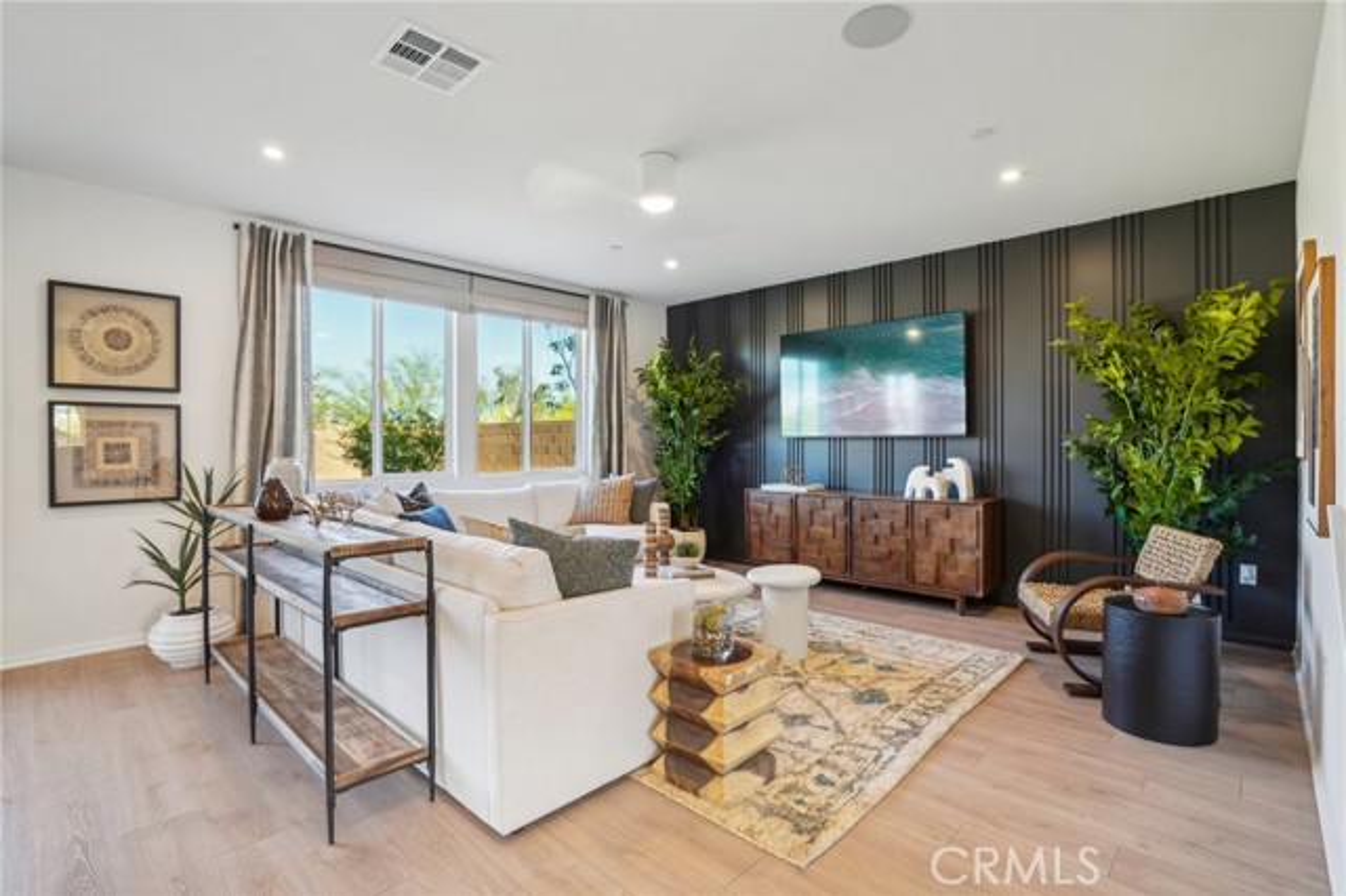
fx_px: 598
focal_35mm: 16
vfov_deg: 73.7
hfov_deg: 96.8
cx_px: 673
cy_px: 448
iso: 400
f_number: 7.1
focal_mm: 16
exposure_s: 1/20
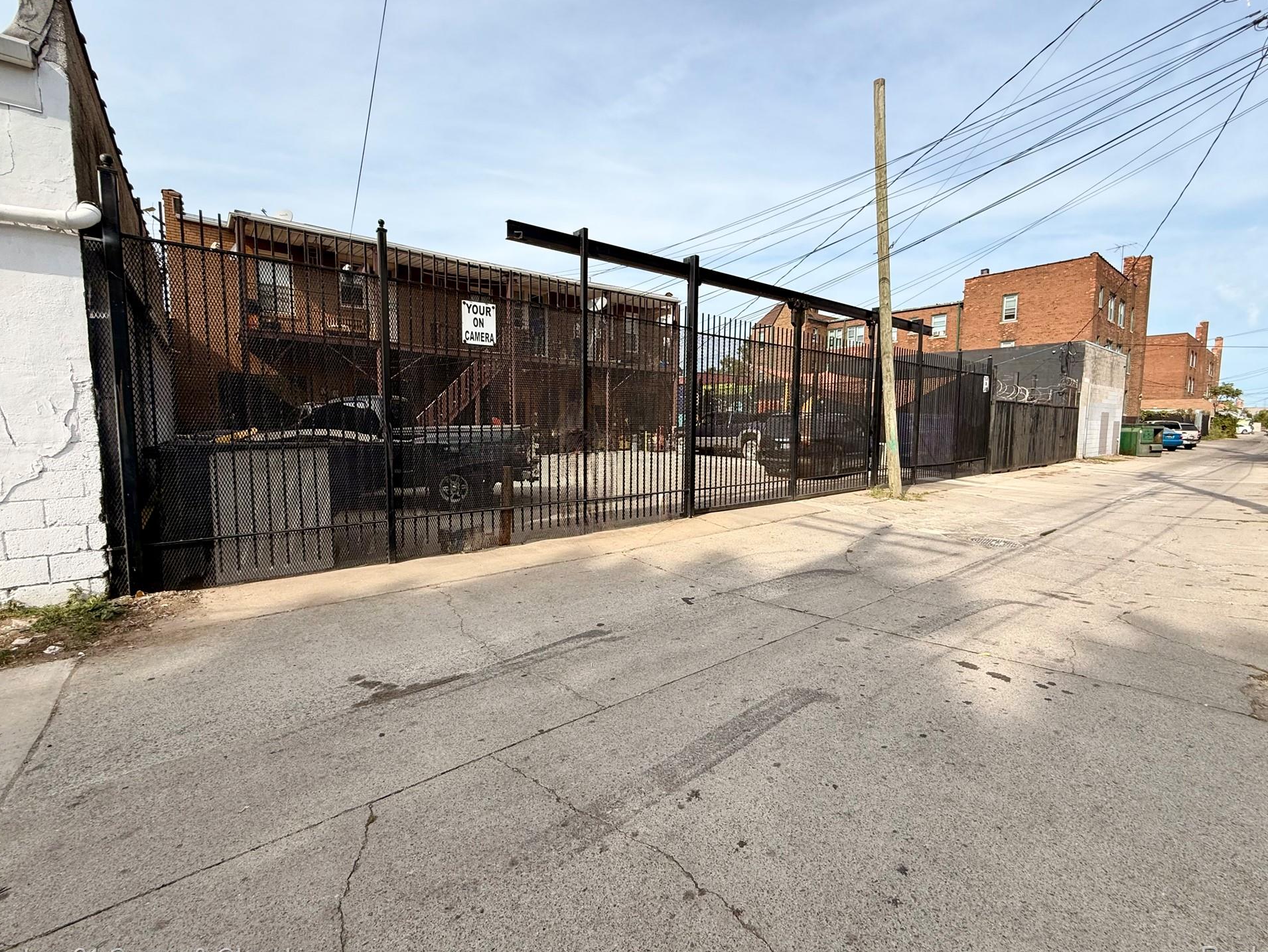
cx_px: 653
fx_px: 550
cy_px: 466
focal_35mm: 15
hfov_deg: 98.1
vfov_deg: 81.8
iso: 50
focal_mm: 2.22
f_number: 2.2
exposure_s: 1/1087
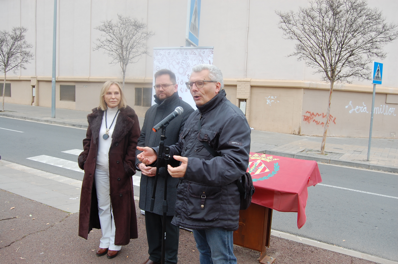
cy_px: 132
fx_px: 331
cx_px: 199
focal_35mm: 30
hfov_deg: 62.0
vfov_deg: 43.5
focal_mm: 20
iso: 220
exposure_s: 1/125
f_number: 5.6
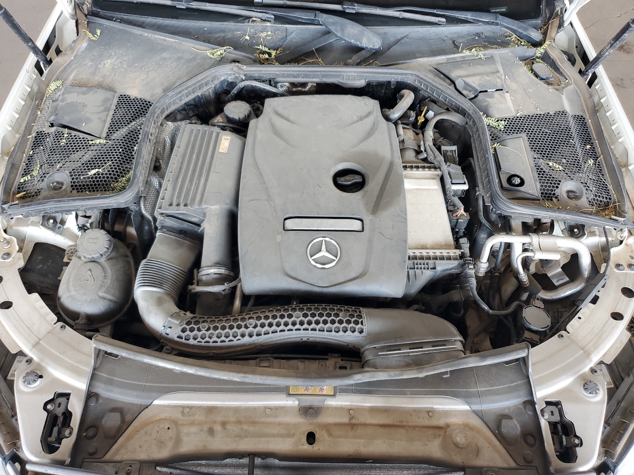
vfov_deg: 53.1
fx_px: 476
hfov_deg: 67.3
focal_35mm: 26
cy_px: 238
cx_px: 317
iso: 114
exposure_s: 1/60.2
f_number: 1.5
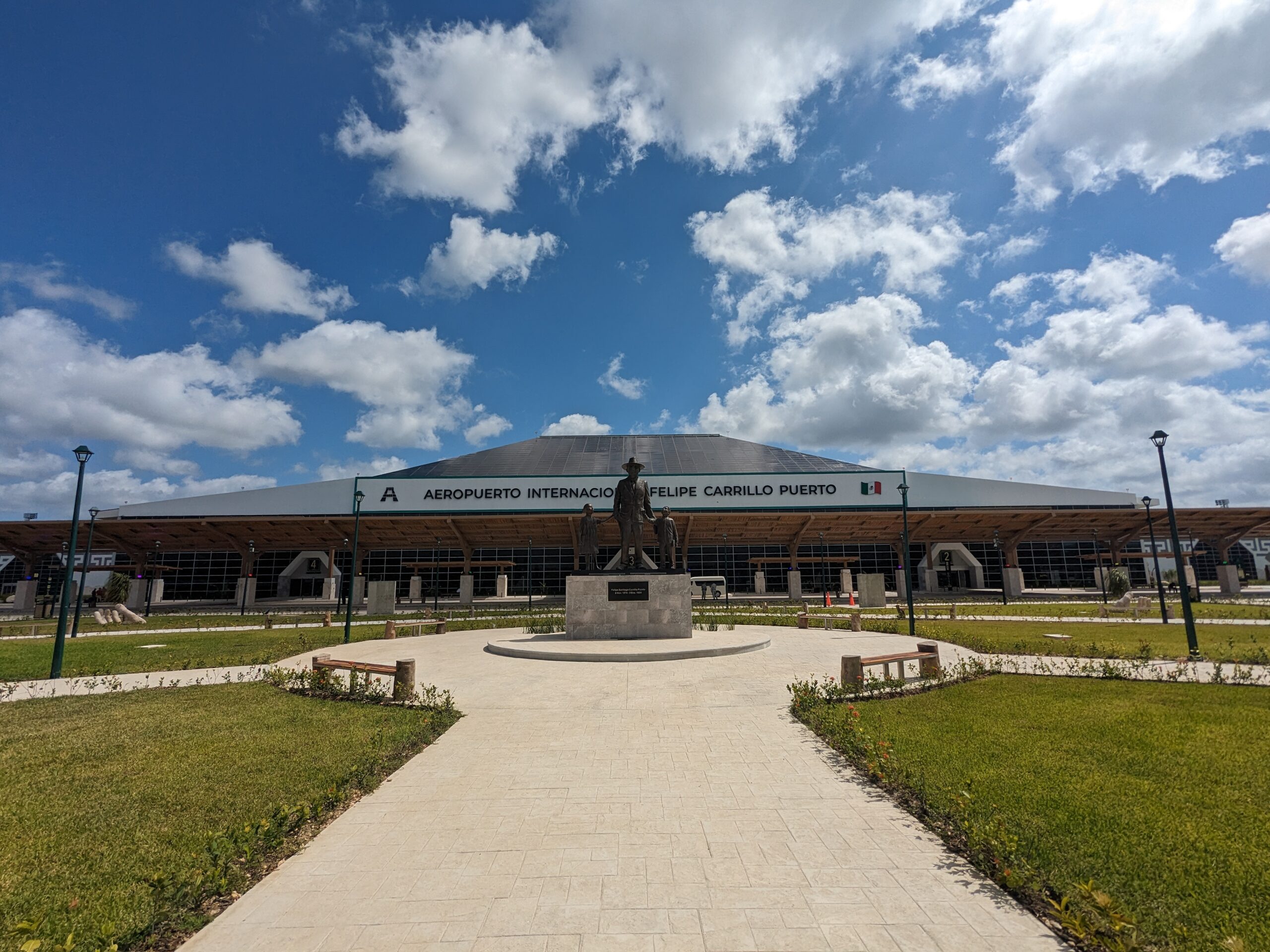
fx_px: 587
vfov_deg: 78.1
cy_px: 476
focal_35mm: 16
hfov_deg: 94.5
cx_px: 635
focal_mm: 2.35
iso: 34
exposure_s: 1/3322
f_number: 2.2
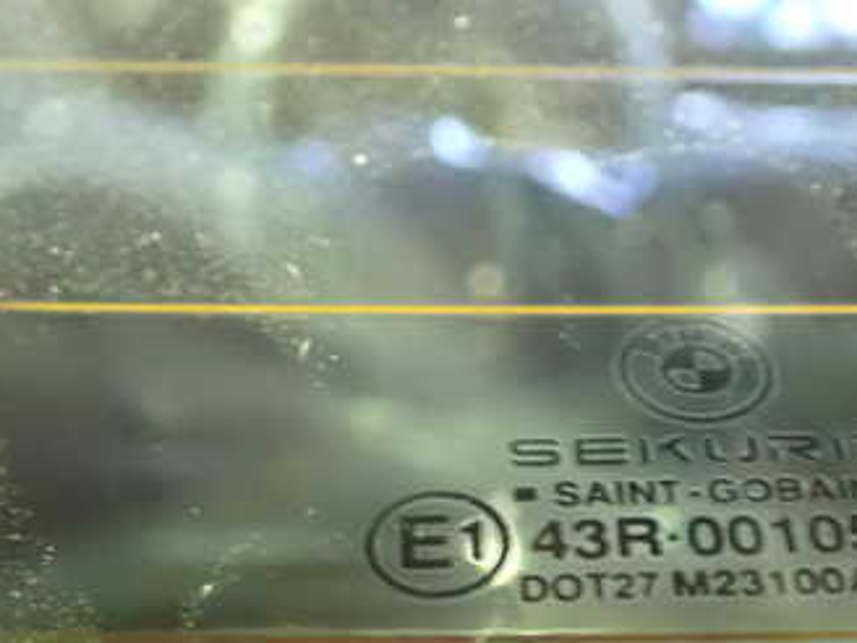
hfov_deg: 25.6
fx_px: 1857
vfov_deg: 19.5
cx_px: 674
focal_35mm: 75
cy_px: 484
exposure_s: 1/2
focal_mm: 7.31
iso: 1600
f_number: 2.8
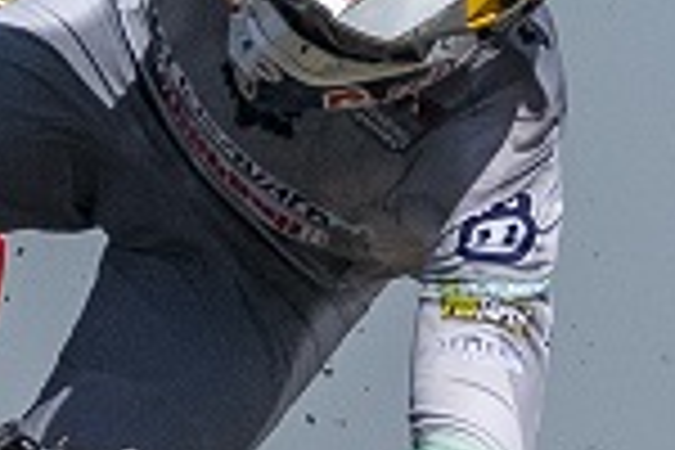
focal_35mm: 3010
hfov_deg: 0.7
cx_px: -360
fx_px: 56433
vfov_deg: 0.5
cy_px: 886
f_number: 4.5
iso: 400
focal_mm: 300
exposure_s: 1/5000
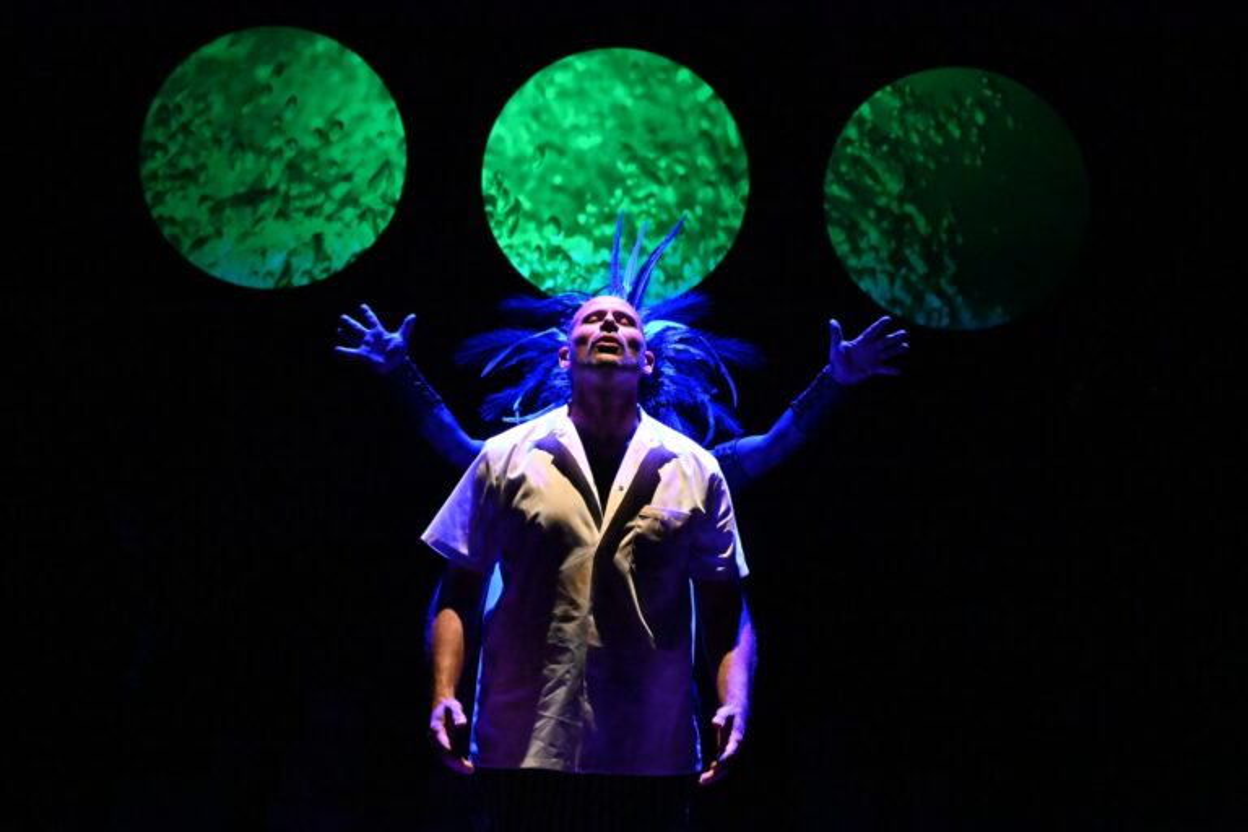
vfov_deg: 22.6
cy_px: 416
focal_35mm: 60
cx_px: 624
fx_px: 2080
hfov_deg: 33.4
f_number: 6.3
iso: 32000
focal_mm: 60
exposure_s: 1/640
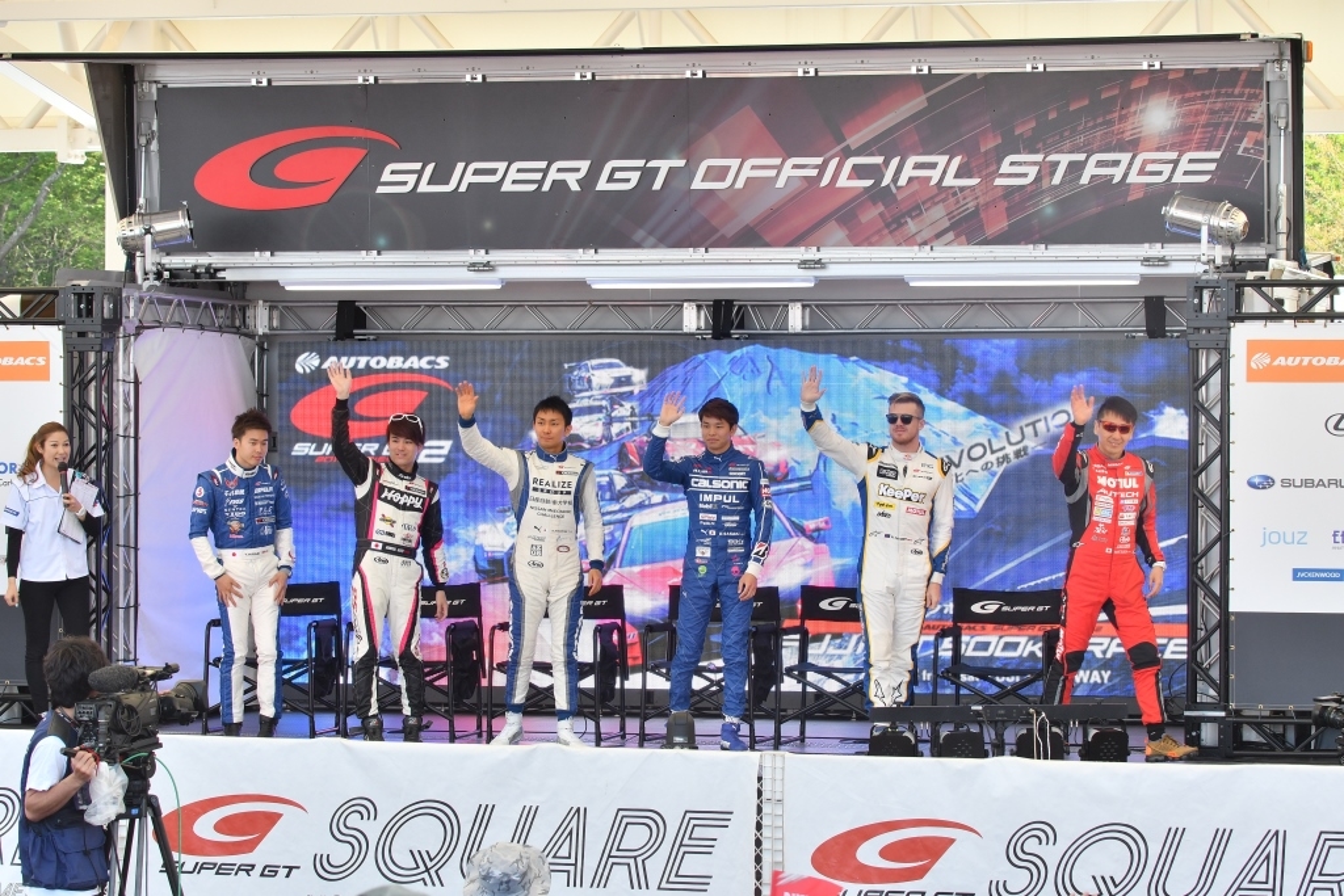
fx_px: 4480
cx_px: 672
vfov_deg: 11.4
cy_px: 448
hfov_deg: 17.1
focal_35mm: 120
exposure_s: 1/320
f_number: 8
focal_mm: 80
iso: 400
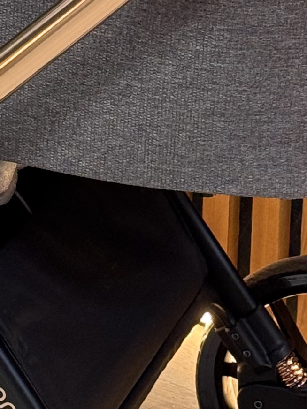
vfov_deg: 8.9
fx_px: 2625
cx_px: 71
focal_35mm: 222
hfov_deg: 6.7
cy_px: 8
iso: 200
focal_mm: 6.76
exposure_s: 1/33
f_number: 1.78
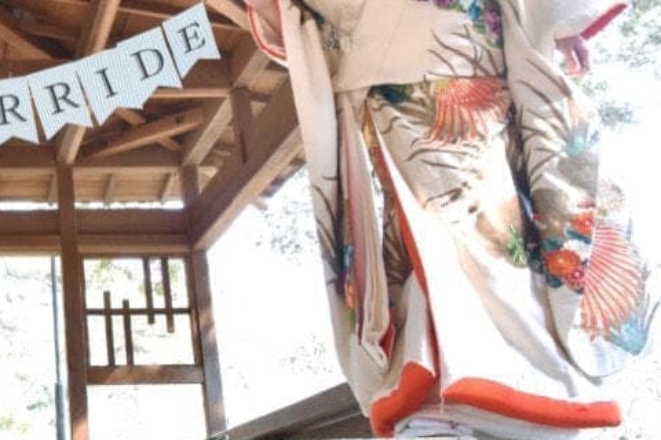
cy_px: 100
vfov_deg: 24.7
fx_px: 991
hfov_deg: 32.5
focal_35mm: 54
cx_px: -65
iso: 2000
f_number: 11
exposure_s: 1/80
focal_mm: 24
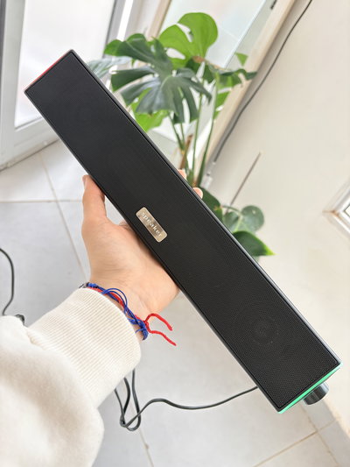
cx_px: 175
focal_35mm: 26
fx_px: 350
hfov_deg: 53.1
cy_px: 234
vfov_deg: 67.3
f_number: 1.6
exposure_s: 1/84
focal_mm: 5.96
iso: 125
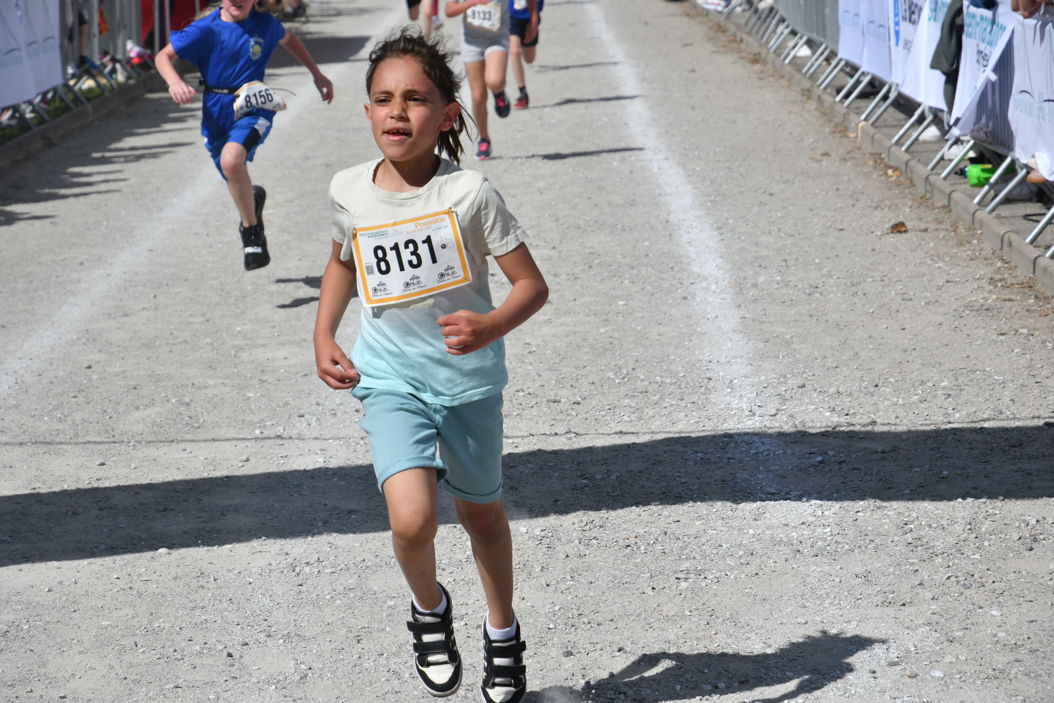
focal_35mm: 127
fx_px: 3718
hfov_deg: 16.1
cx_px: 527
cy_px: 352
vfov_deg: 10.8
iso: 200
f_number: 6.3
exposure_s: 1/2000
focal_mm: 85
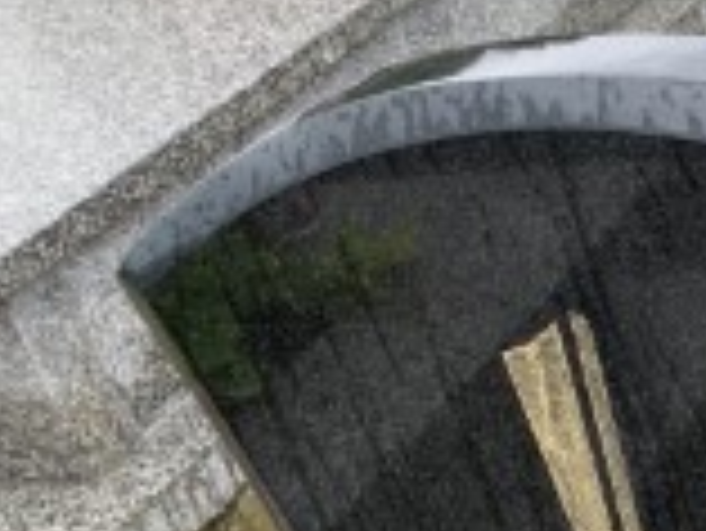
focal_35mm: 106
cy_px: 266
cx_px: 1349
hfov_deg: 15.4
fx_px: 2164
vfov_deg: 14.0
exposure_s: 1/122
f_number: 1.8
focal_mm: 4.25
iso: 32
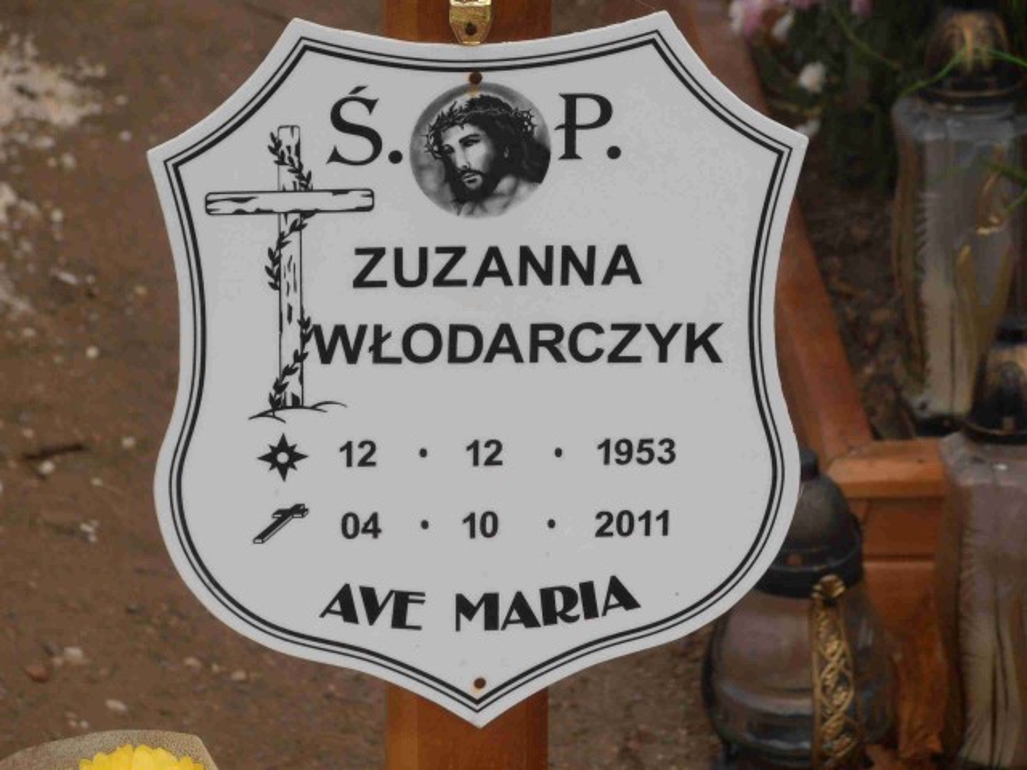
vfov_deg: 7.5
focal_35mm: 198
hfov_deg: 10.0
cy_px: 385
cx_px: 514
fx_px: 5874
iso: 80
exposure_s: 1/250
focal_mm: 35.05
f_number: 5.8
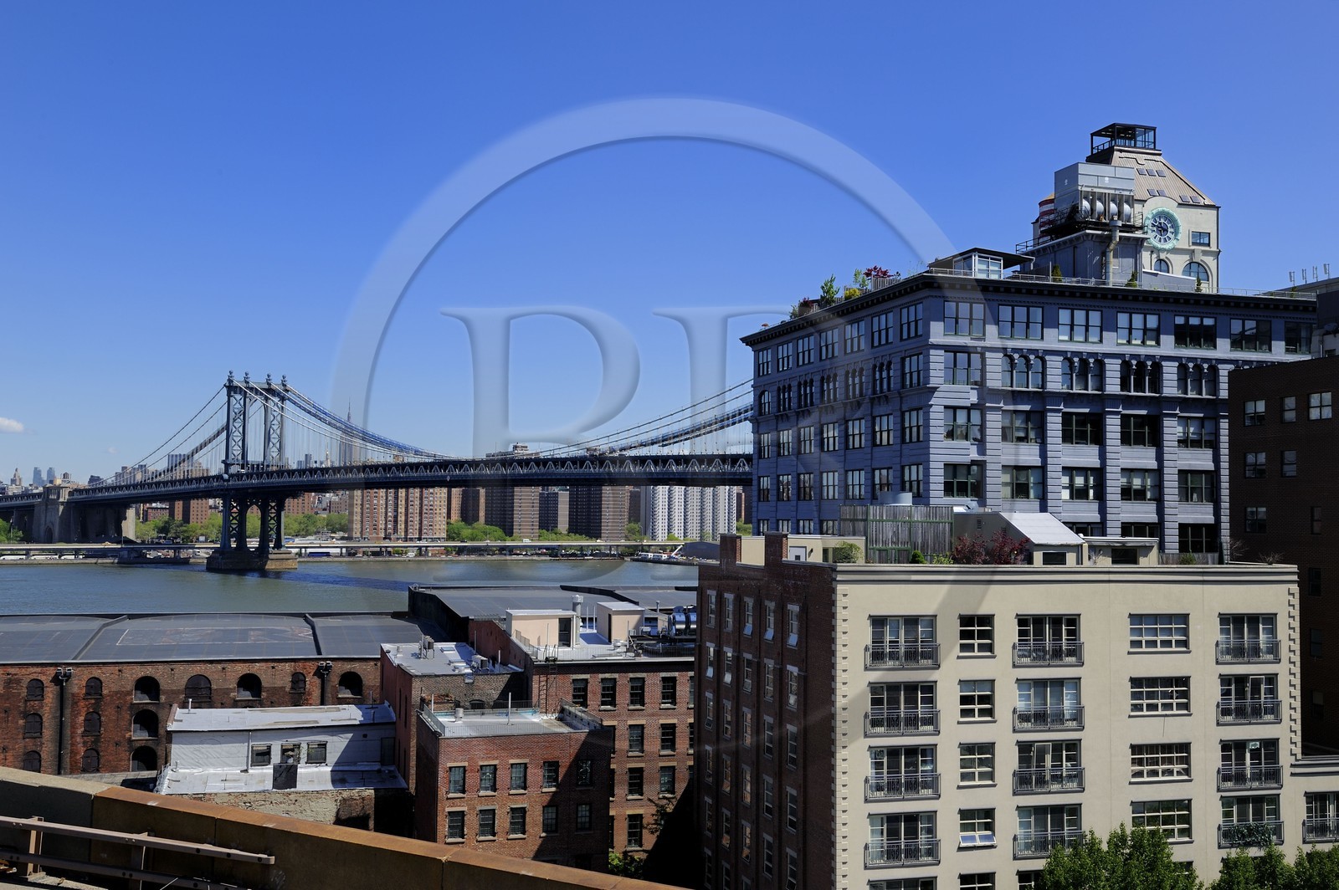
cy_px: 445
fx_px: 1338
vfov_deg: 36.8
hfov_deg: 53.2
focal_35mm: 36
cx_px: 670
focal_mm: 36
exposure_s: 1/200
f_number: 13
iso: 200
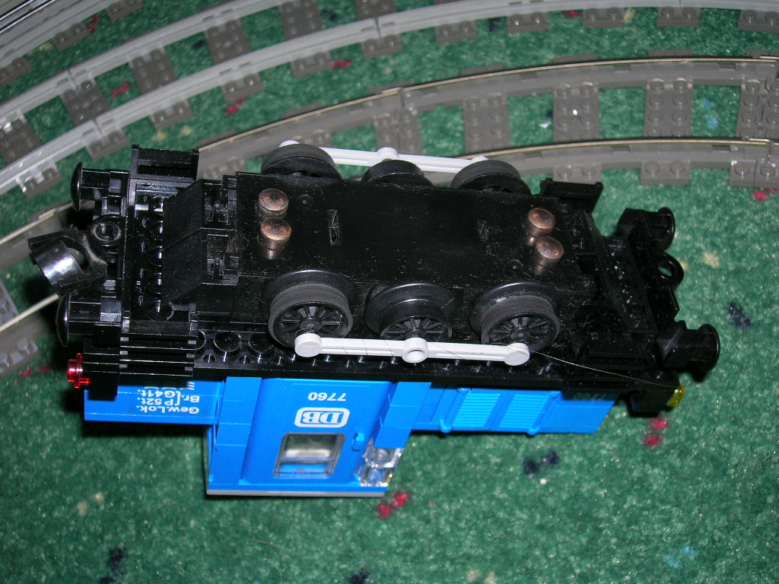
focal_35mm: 46
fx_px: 1035
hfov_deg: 41.2
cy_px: 292
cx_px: 390
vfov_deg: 31.5
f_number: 3.2
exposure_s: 1/60.1
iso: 50
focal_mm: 7.7
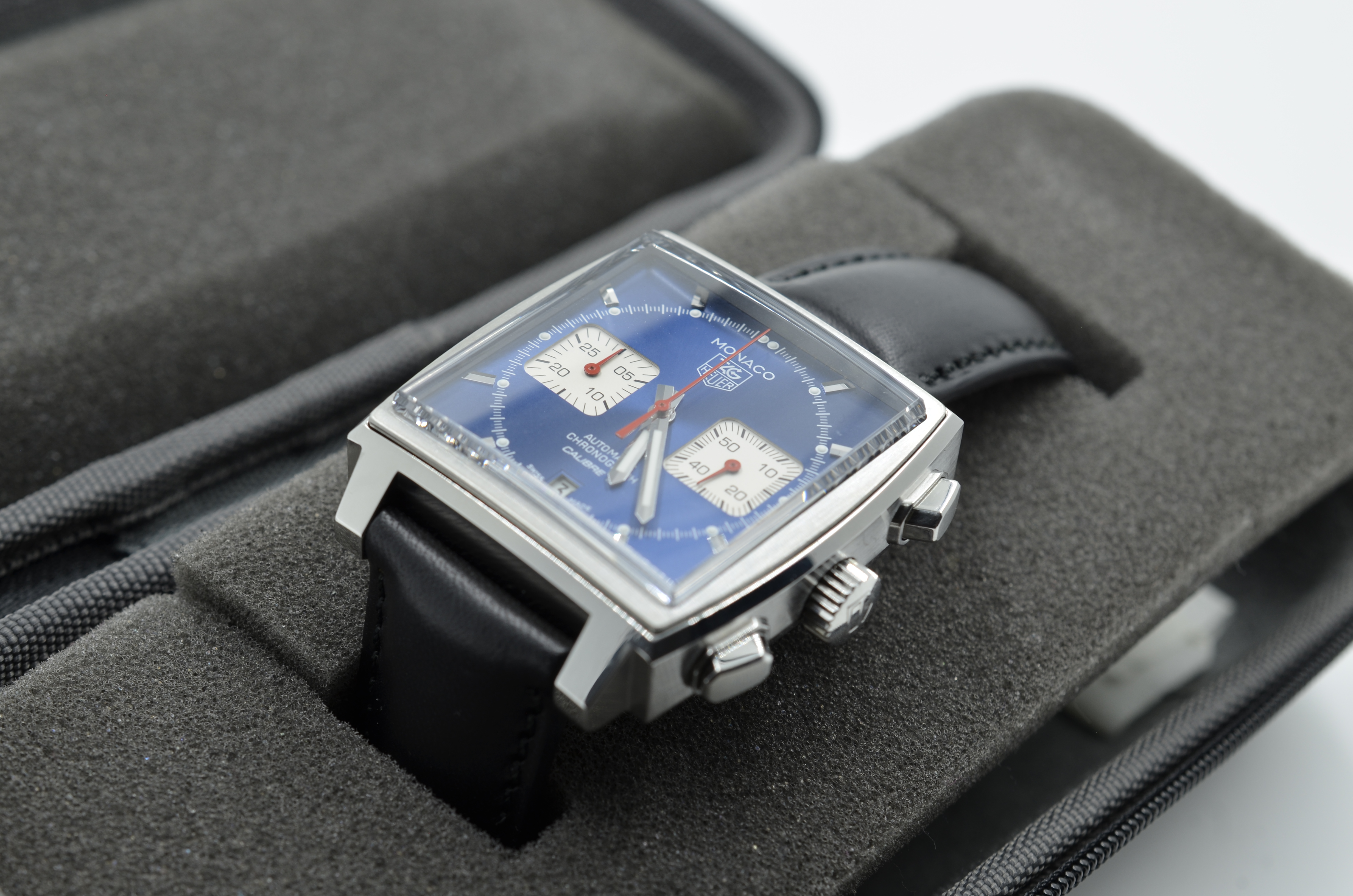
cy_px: 448
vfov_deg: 22.5
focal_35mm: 60
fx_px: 2250
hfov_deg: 33.5
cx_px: 676
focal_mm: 40
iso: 100
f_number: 8
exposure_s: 1/50
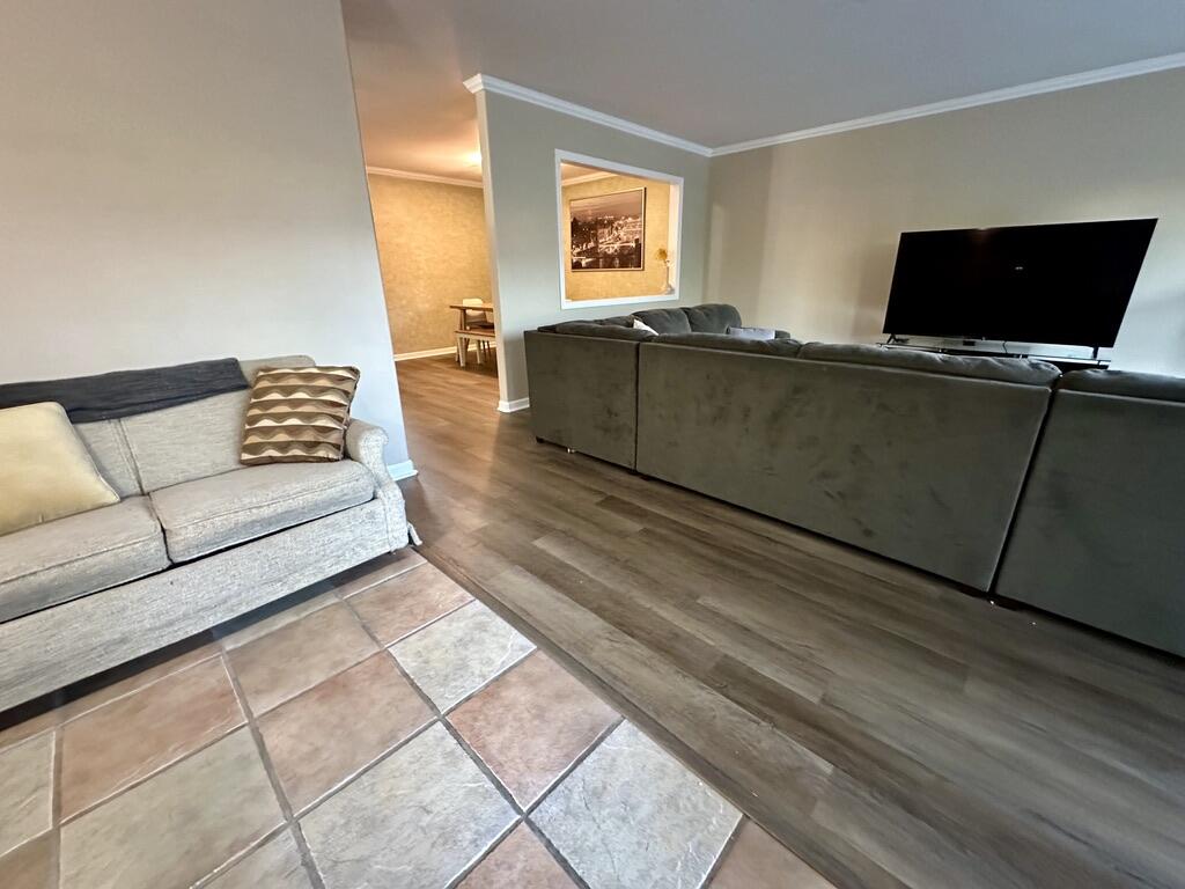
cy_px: 444
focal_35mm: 14
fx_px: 479
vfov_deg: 85.7
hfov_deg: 102.1
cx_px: 592
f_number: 2.2
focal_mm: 2.22
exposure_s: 1/40
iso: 800
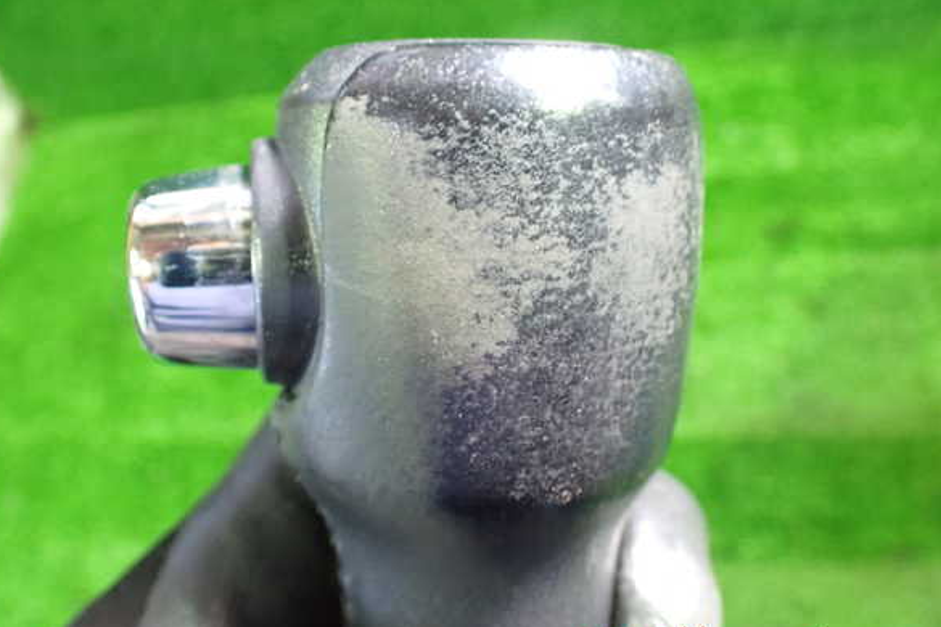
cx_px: 462
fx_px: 836
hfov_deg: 58.7
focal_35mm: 32
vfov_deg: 41.1
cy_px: 304
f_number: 2.3
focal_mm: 5.4
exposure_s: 1/30
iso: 1250
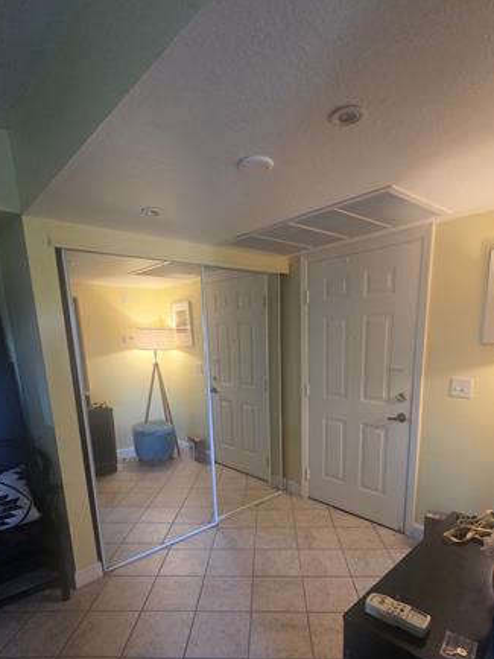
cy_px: 419
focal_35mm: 18
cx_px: 251
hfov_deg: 71.6
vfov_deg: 85.7
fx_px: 342
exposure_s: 1/60
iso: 640
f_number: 2.2
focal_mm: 2.2
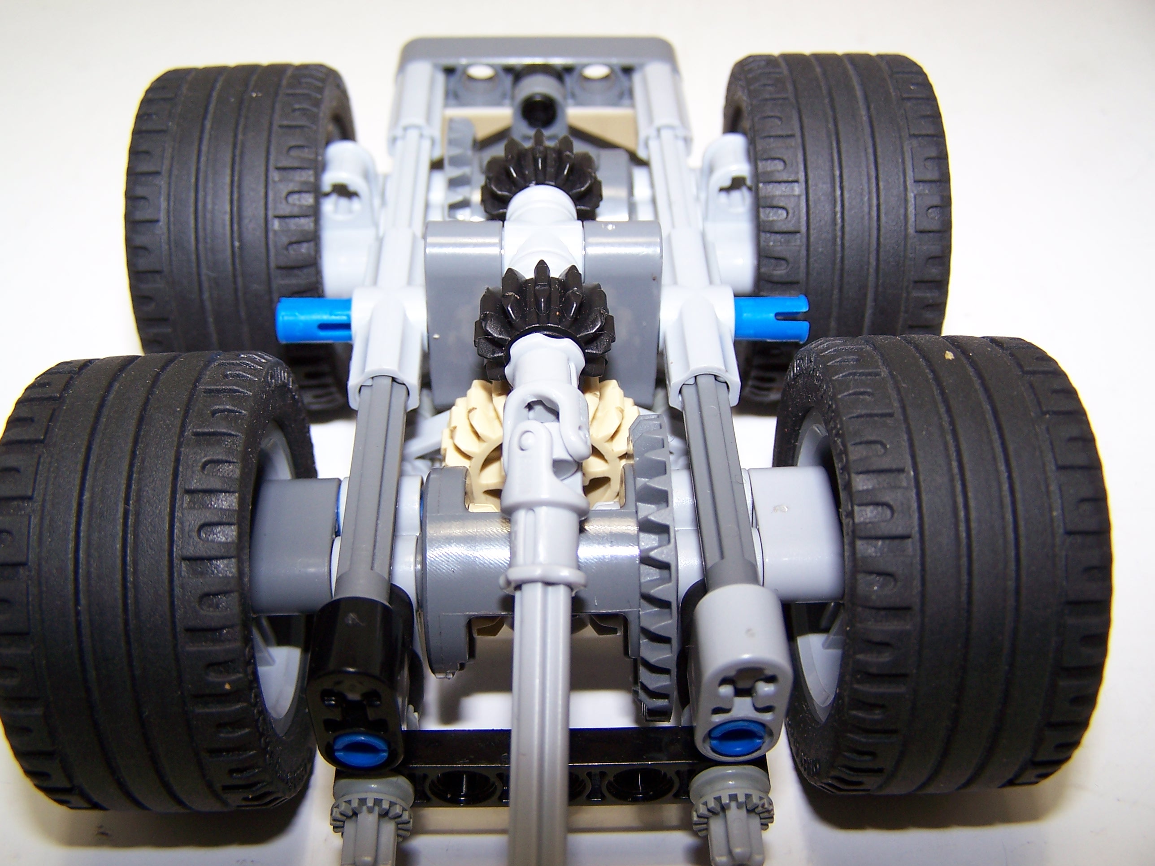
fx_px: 1268
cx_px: 578
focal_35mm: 38
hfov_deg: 49.0
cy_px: 433
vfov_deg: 37.7
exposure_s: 1/60
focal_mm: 6.3
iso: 80
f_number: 2.8
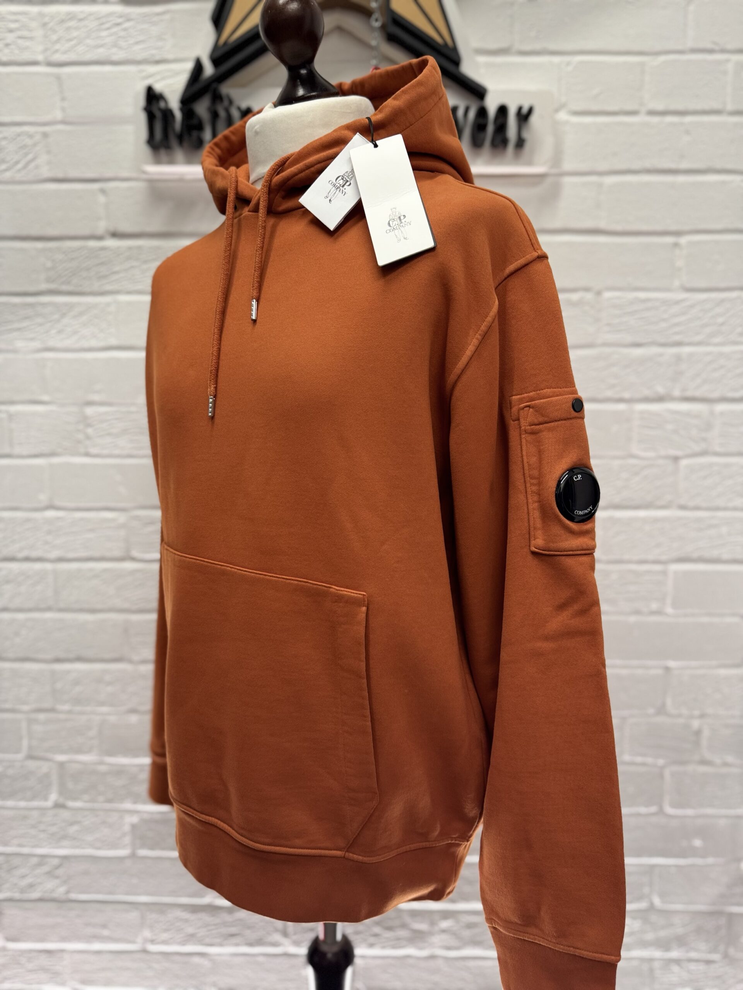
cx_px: 372
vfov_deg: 71.6
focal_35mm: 24
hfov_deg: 56.8
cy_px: 495
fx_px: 687
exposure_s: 1/50
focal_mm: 6.76
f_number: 1.78
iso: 160
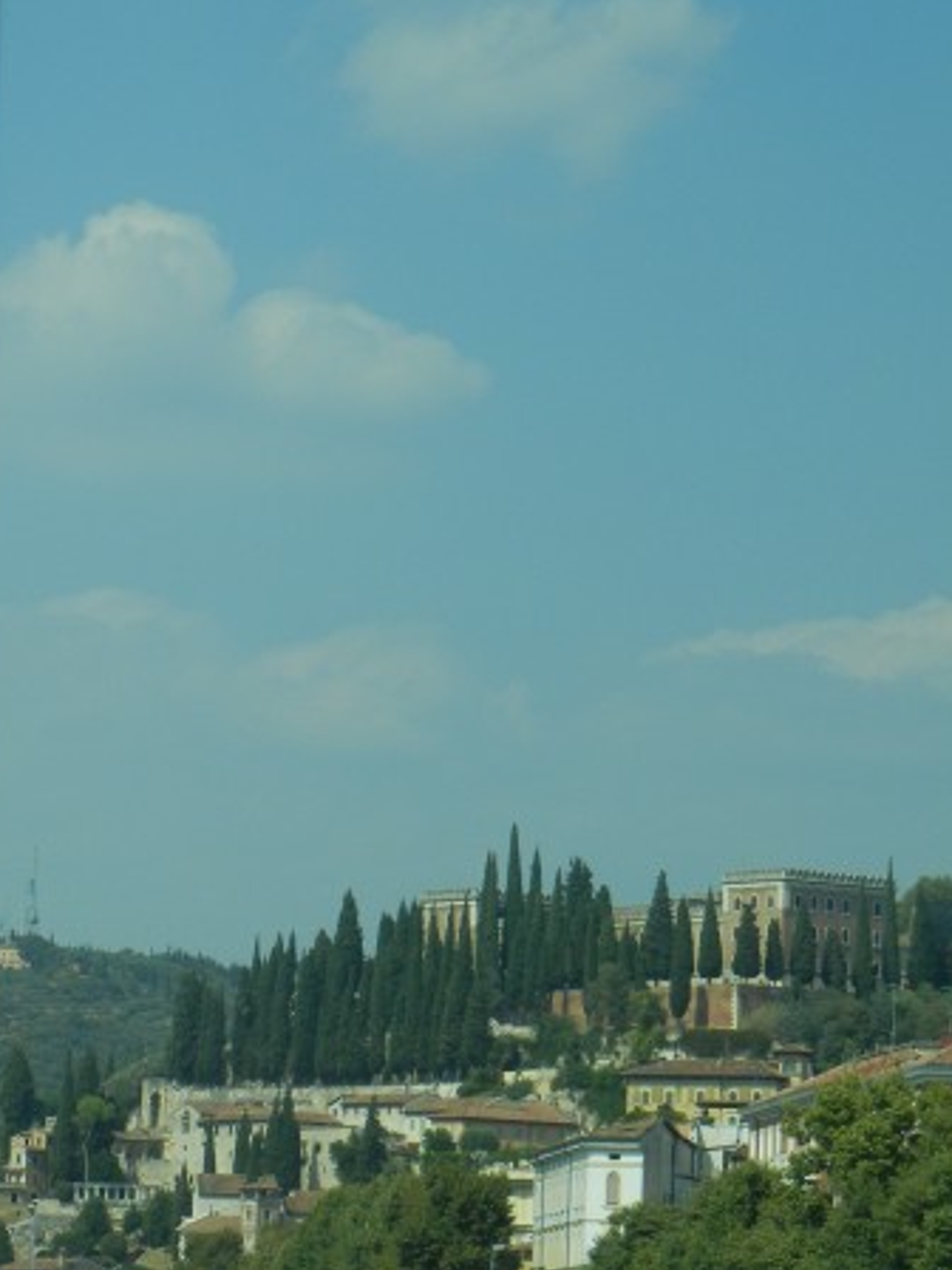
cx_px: 147
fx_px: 6417
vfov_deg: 11.3
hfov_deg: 8.5
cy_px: 811
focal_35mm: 175
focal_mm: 18.3
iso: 160
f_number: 9
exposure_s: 1/290
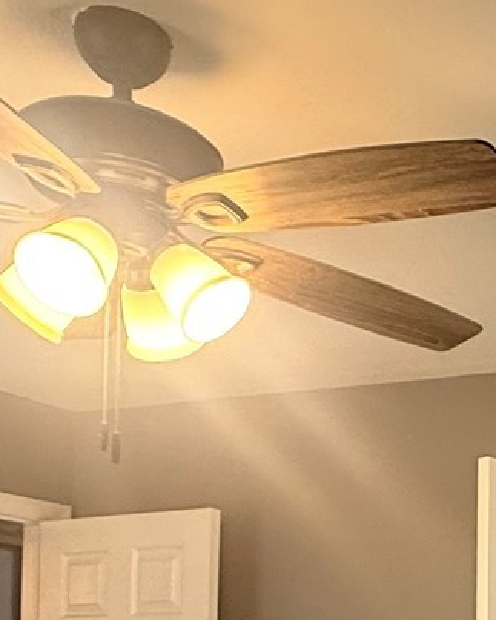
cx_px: 699
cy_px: 704
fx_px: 1193
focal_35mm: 65
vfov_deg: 26.5
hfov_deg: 20.7
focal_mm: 2.22
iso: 200
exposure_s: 1/60
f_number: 2.2
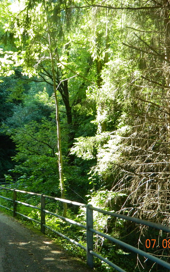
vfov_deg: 40.3
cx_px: 40
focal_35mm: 50
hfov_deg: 25.5
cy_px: 135
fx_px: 371
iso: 400
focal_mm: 6.2
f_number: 3.3
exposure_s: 1/125
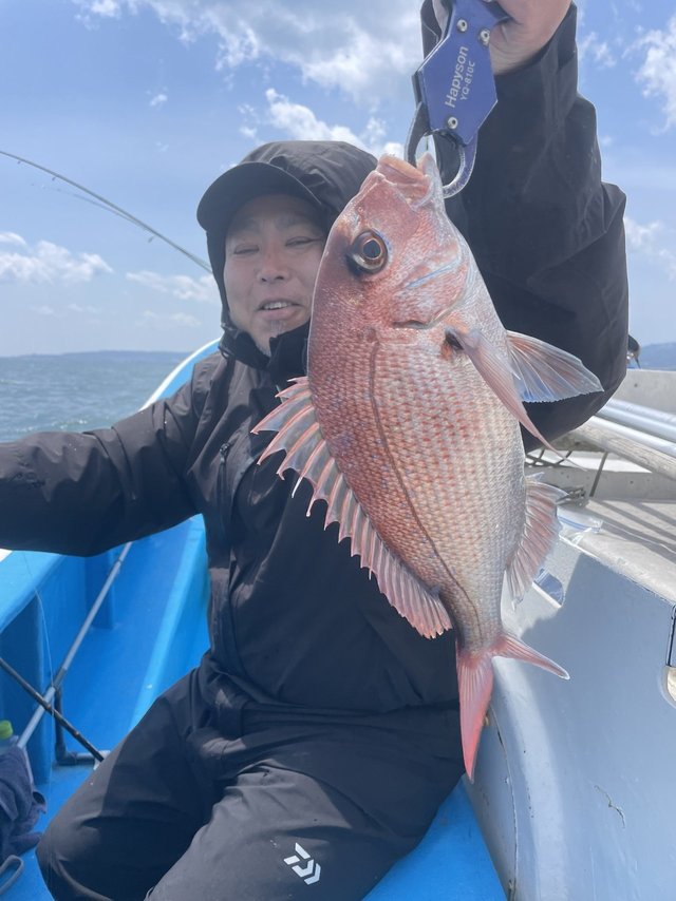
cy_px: 450
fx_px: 677
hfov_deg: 53.0
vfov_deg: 67.3
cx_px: 338
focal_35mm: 26
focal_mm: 4.2
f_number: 1.6
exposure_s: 1/2132
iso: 32
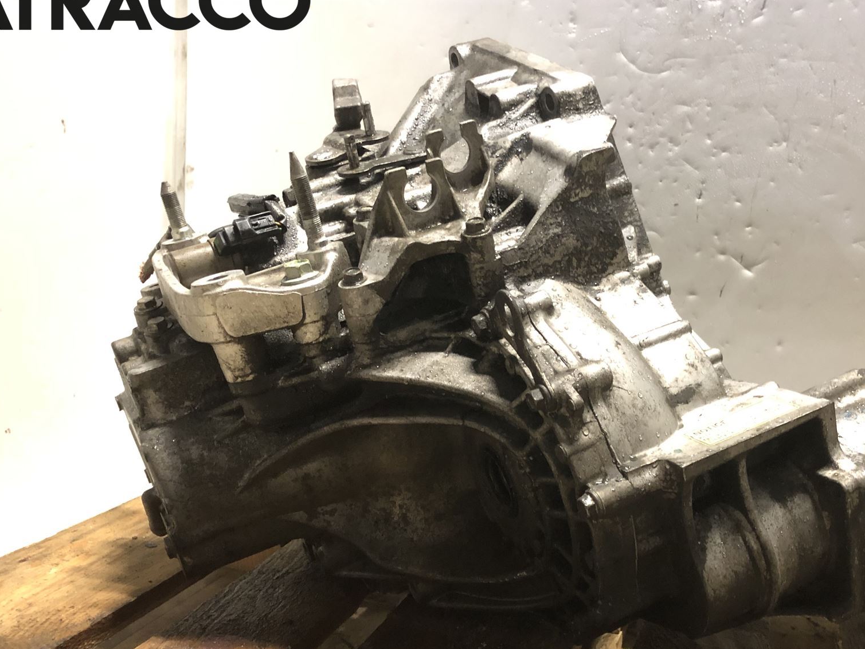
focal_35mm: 38
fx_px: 950
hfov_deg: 48.5
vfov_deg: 37.5
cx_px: 545
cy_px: 409
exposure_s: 1/4
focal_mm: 3.99
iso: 100
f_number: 1.8
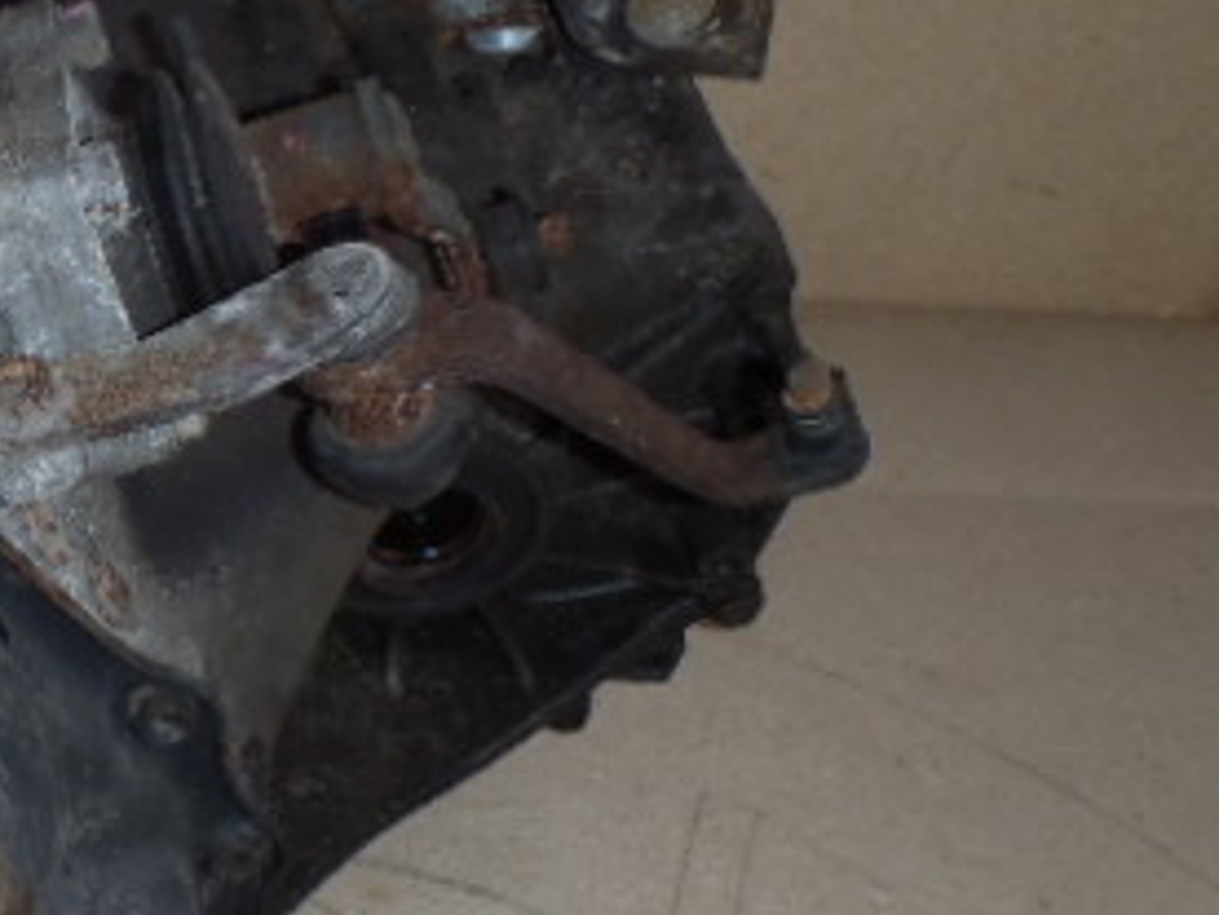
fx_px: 2289
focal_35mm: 65
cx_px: -128
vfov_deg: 22.6
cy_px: 460
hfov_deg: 27.3
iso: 100
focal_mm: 5
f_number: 3.9
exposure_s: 1/30
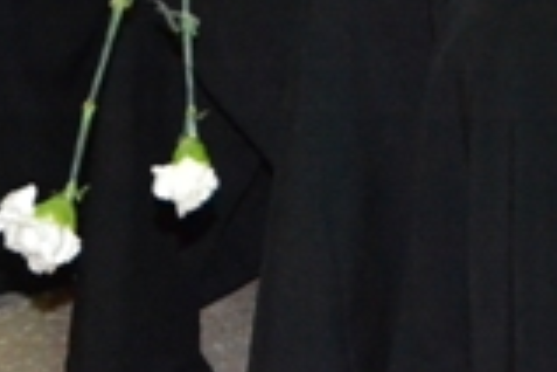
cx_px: 406
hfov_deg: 9.5
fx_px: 3357
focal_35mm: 217
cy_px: -446
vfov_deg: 6.1
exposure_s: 1/60
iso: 3200
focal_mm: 30
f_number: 4.2
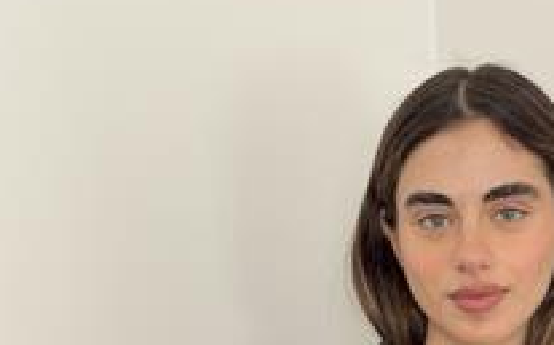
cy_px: 632
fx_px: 1976
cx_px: 468
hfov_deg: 15.8
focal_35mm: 131
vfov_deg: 9.5
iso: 100
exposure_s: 1/76
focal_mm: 6.76
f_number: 1.78
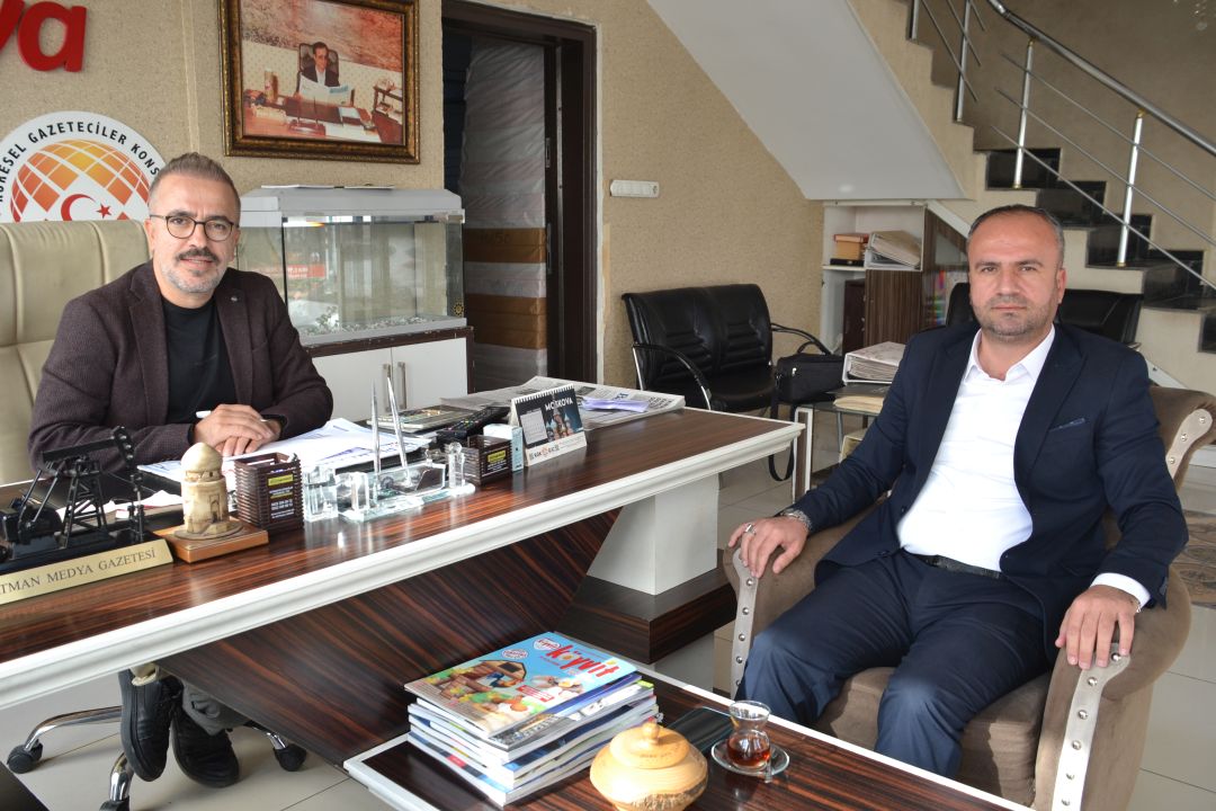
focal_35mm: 30
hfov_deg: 61.9
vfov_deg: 43.6
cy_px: 406
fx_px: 1013
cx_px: 608
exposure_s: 1/60
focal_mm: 20
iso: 400
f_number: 4
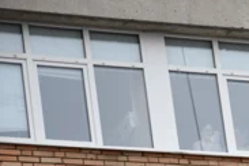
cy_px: 153
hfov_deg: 6.0
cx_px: 254
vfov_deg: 4.0
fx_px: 2379
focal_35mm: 344
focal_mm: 105
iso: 1000
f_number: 5.6
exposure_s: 1/320
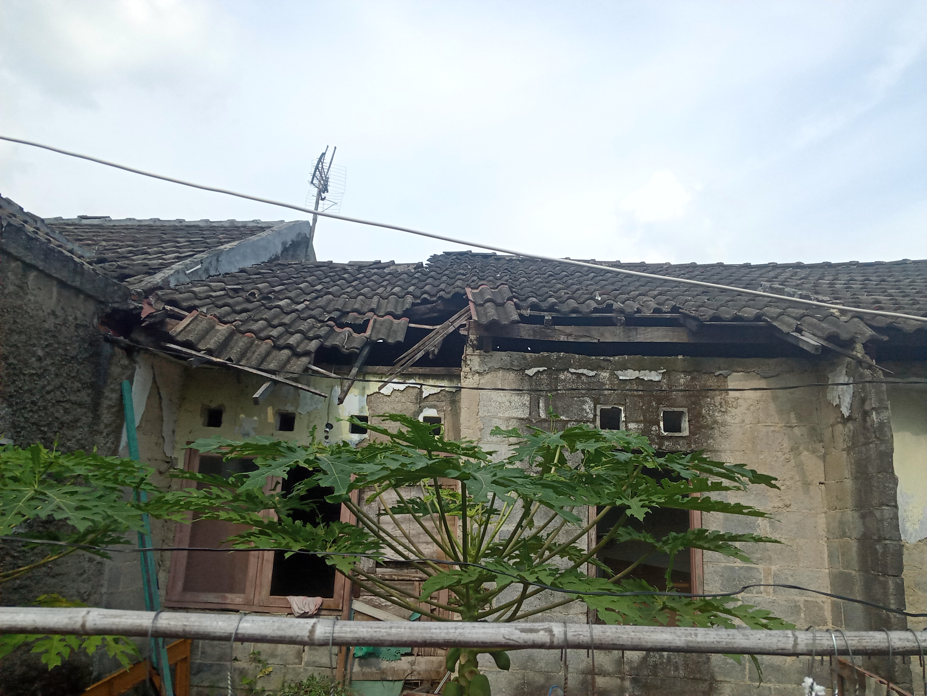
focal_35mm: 28
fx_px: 750
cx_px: 464
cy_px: 348
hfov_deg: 63.4
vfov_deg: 49.7
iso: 114
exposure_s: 1/1613
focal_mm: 3.73
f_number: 2.2
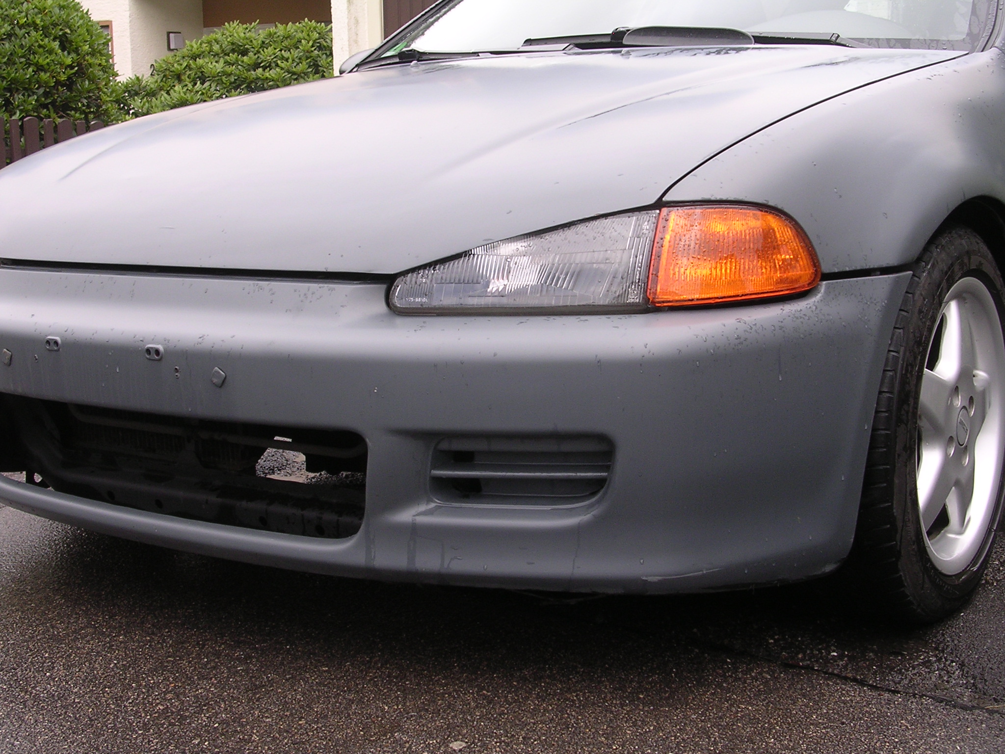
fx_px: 1423
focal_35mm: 49
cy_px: 377
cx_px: 502
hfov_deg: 38.9
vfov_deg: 29.7
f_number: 3.1
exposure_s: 1/329
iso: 100
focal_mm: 7.5
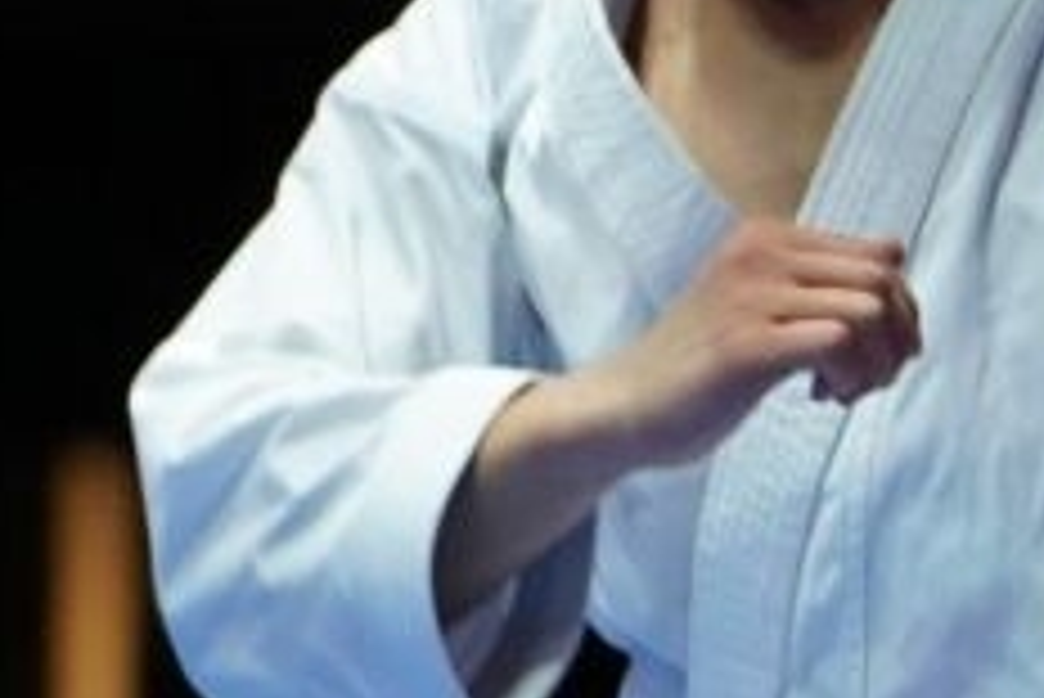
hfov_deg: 2.3
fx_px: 25680
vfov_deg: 1.6
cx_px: 130
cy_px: 599
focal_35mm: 885
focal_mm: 114
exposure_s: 1/500
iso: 1600
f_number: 2.8
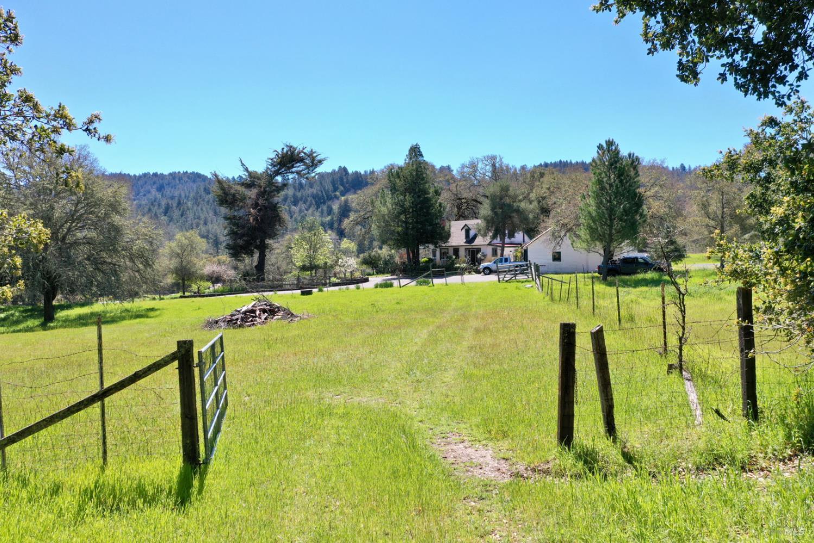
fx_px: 633
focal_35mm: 28
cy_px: 272
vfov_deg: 46.4
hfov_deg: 65.5
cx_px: 407
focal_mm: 10.26
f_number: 5
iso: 100
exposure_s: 1/320
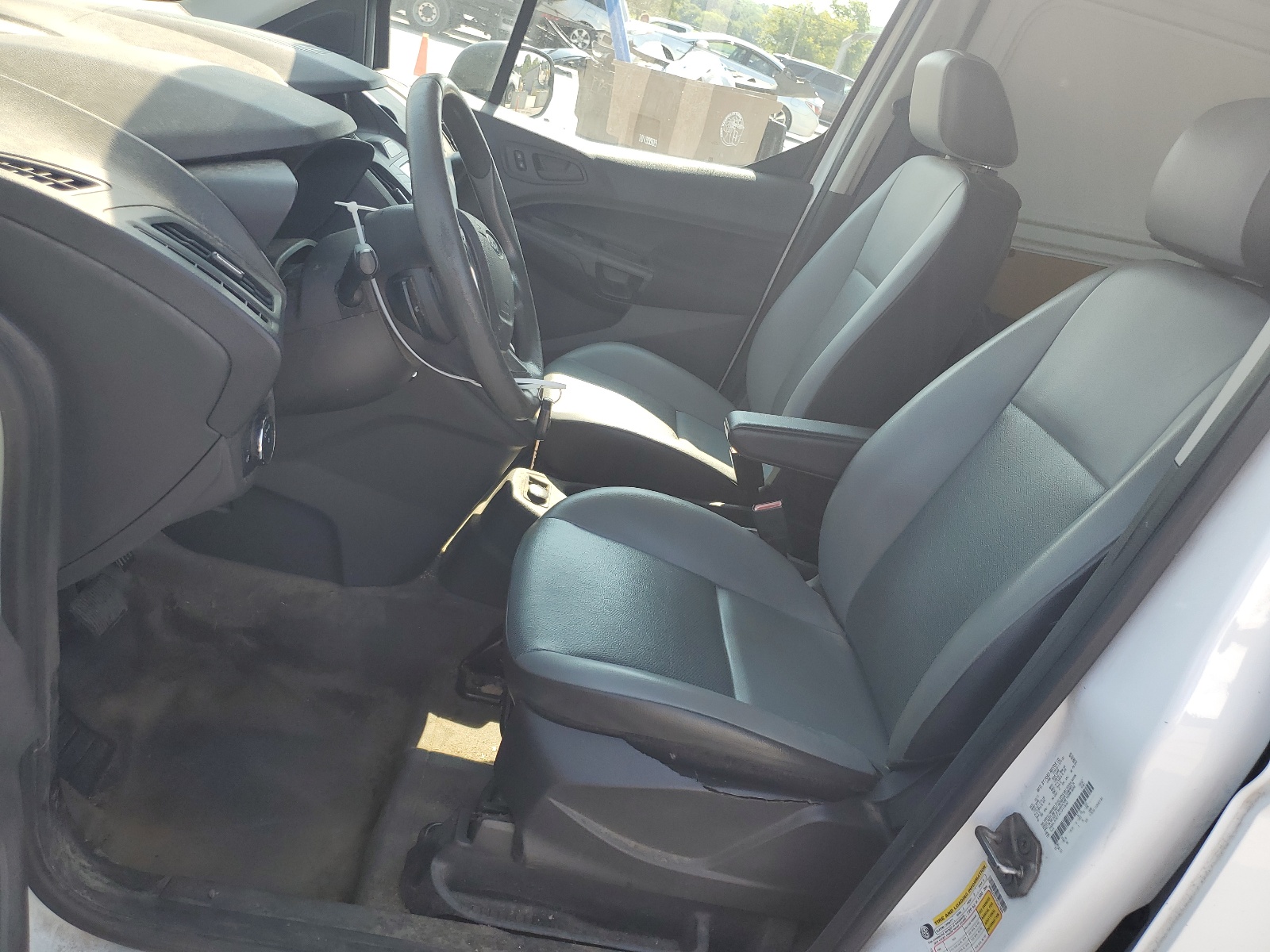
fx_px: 954
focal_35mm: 26
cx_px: 635
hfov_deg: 67.3
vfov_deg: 53.1
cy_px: 476
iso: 50
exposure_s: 1/526
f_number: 1.5
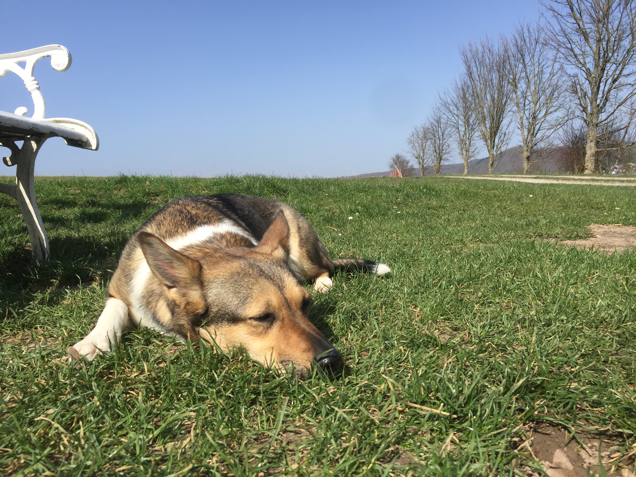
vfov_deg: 48.2
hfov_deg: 61.7
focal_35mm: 29
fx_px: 533
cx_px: 318
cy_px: 238
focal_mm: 4.15
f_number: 2.2
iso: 32
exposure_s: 1/1721
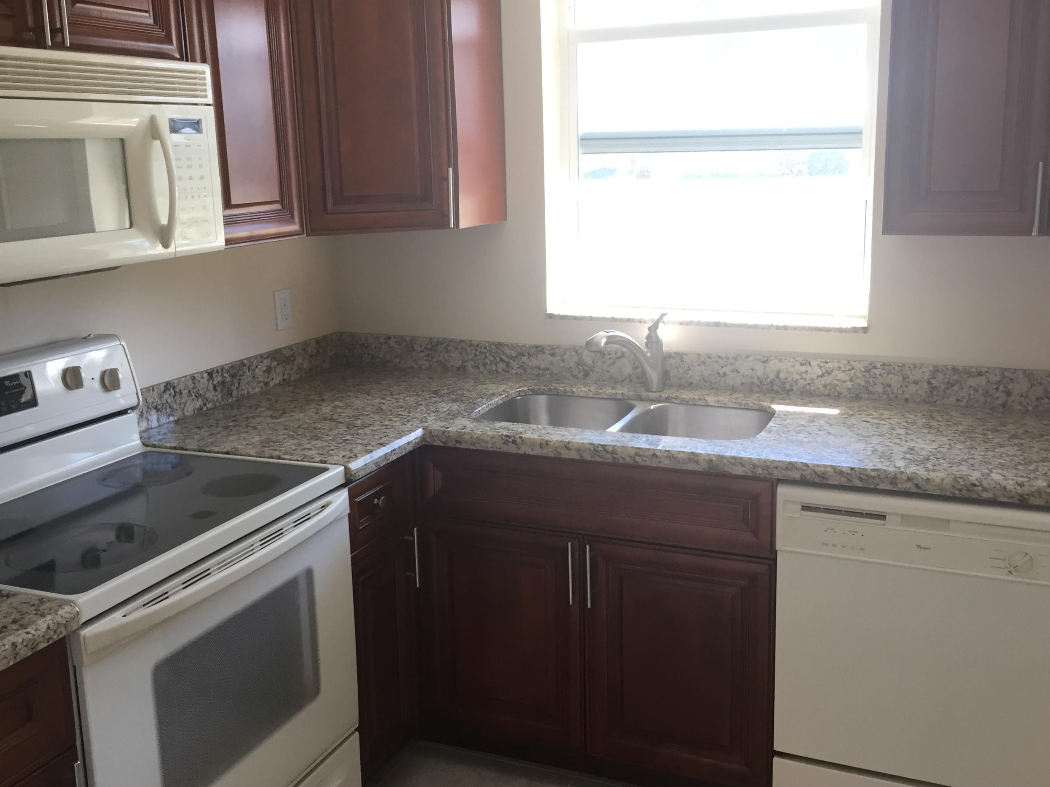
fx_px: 1062
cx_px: 544
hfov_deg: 52.6
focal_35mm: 35
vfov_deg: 40.7
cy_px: 357
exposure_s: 1/30
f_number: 2.2
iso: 32
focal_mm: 4.15
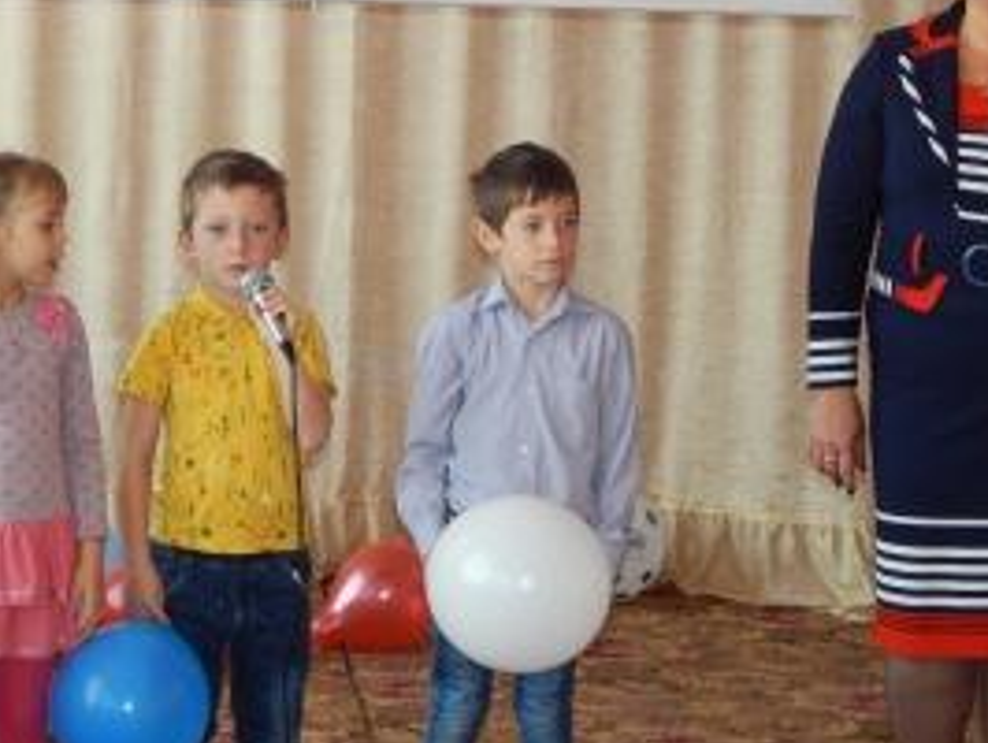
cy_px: 197
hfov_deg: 16.9
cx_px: 349
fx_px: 3314
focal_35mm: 116
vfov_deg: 12.8
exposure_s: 1/30
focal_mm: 12.3
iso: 220
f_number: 4.1
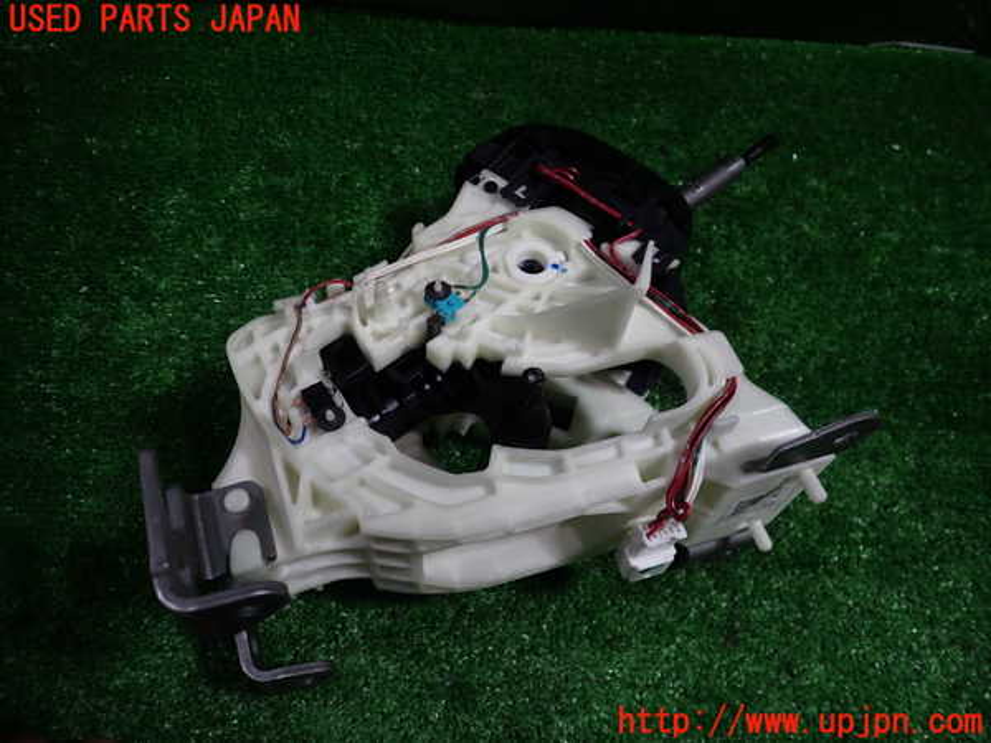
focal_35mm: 25
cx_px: 496
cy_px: 372
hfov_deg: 69.4
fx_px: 716
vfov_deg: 54.9
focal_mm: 4.5
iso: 125
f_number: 2
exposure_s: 1/60
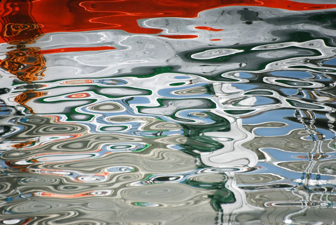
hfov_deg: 4.6
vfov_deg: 3.1
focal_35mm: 450
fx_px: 4204
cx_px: 168
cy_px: 112
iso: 200
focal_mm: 300
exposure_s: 1/500
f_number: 5.6
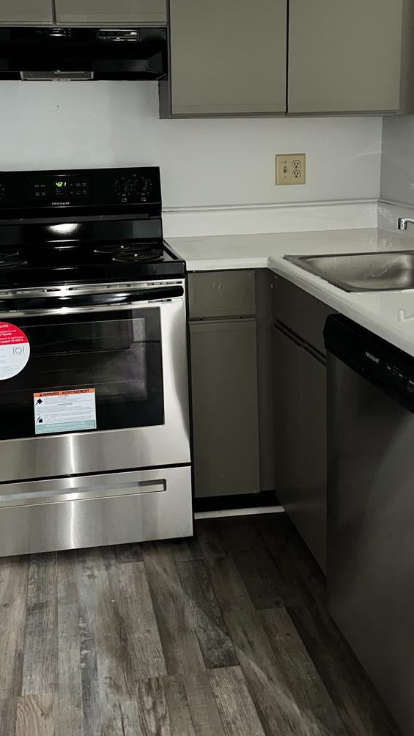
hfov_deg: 29.7
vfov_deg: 49.4
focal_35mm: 40
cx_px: 175
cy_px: 232
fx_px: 780
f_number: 1.78
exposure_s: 1/7
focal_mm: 6.86
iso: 160
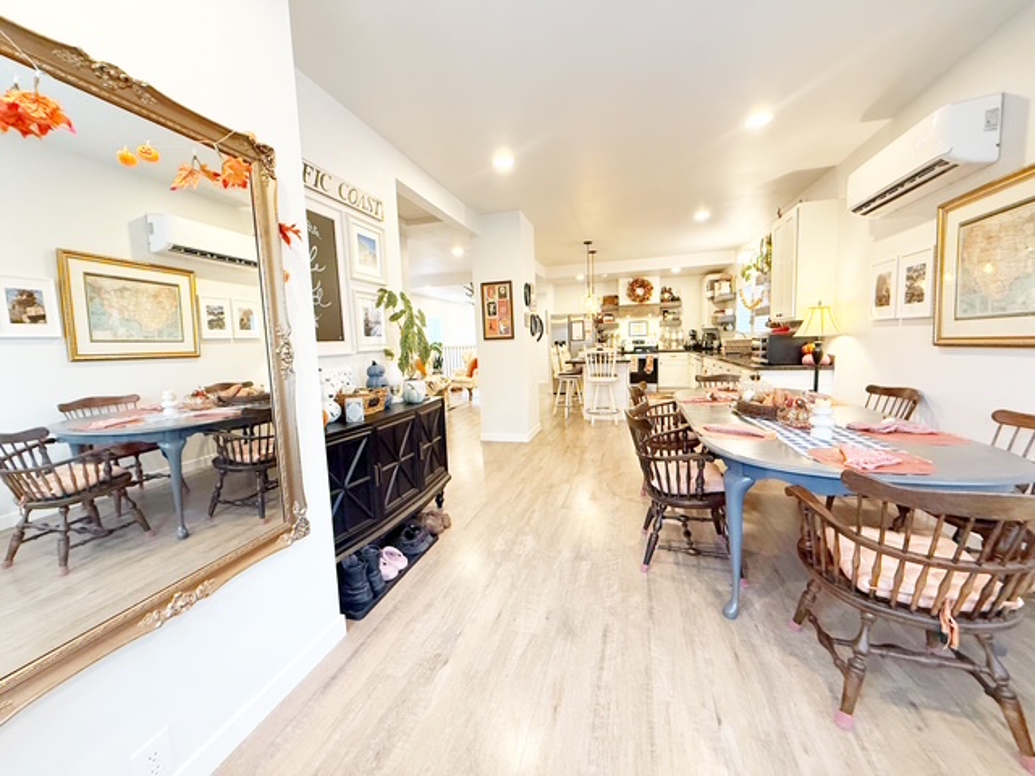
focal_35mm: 14
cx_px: 518
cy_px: 388
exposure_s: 1/60
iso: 320
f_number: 2.2
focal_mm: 2.22
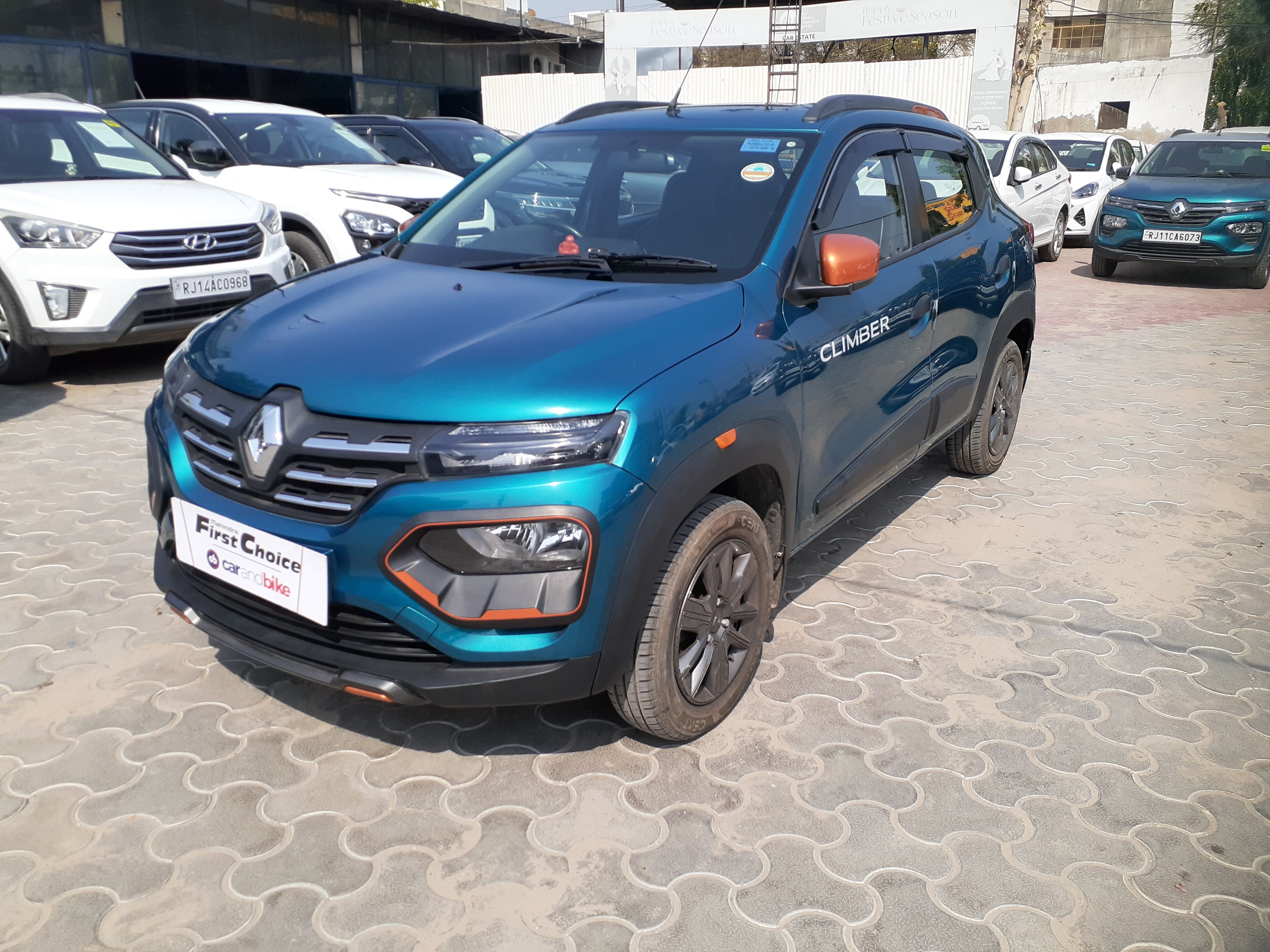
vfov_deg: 51.4
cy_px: 476
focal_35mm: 27
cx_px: 635
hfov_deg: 65.3
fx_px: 991
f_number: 1.9
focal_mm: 3.6
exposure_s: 1/1555
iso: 40
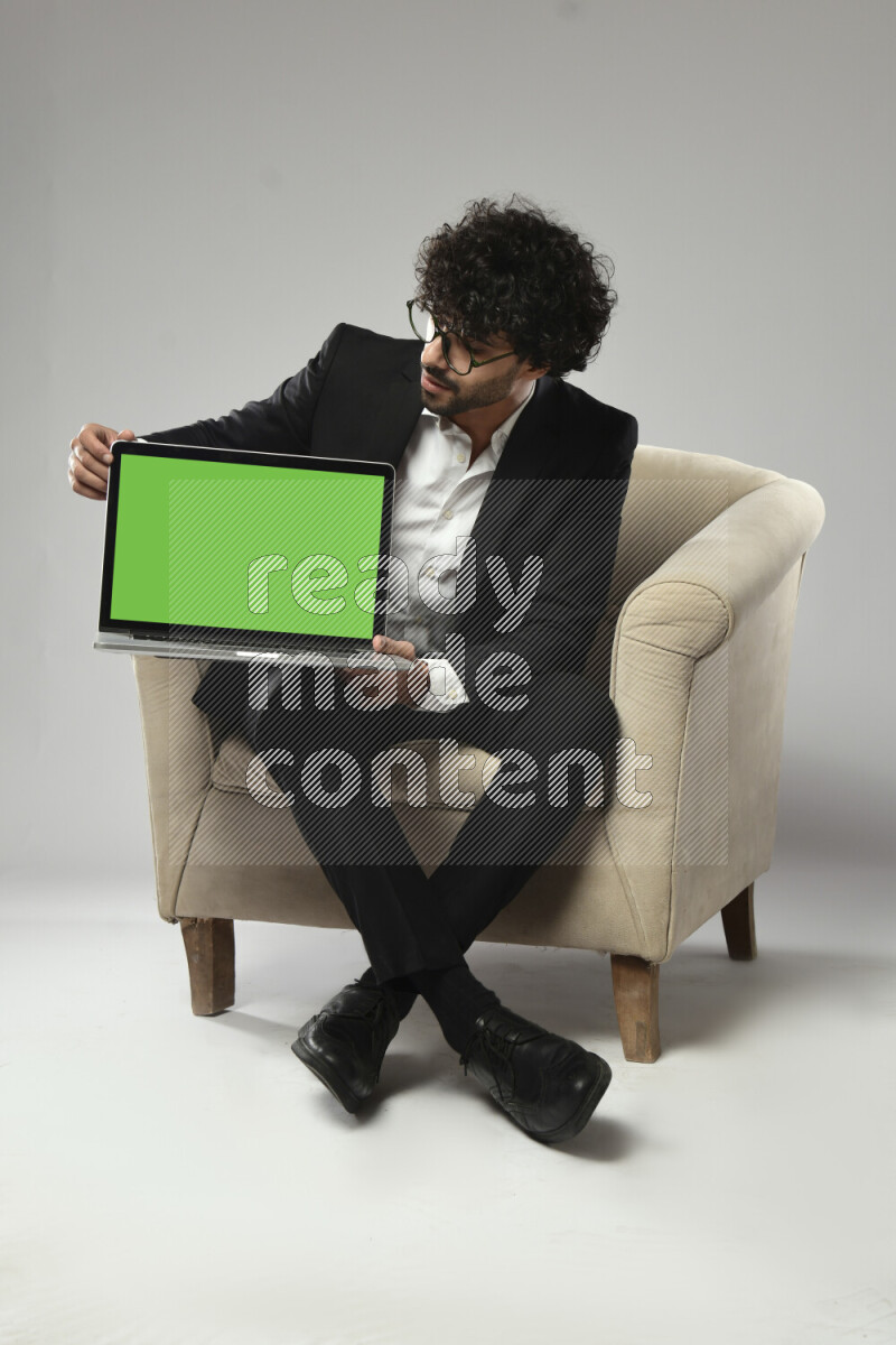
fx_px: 1493
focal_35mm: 40
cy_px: 672
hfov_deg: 33.4
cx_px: 448
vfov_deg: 48.5
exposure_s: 1/125
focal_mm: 40
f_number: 5.6
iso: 400
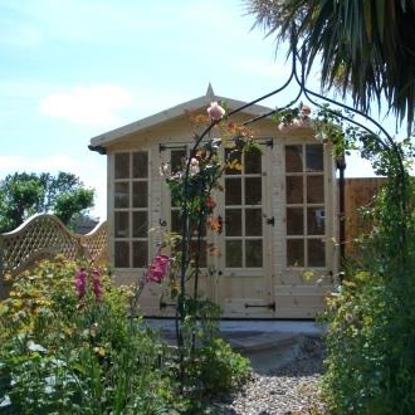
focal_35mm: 42
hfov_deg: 40.0
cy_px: 206
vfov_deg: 40.0
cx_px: 231
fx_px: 570
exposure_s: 1/400
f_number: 4.3
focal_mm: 5.8
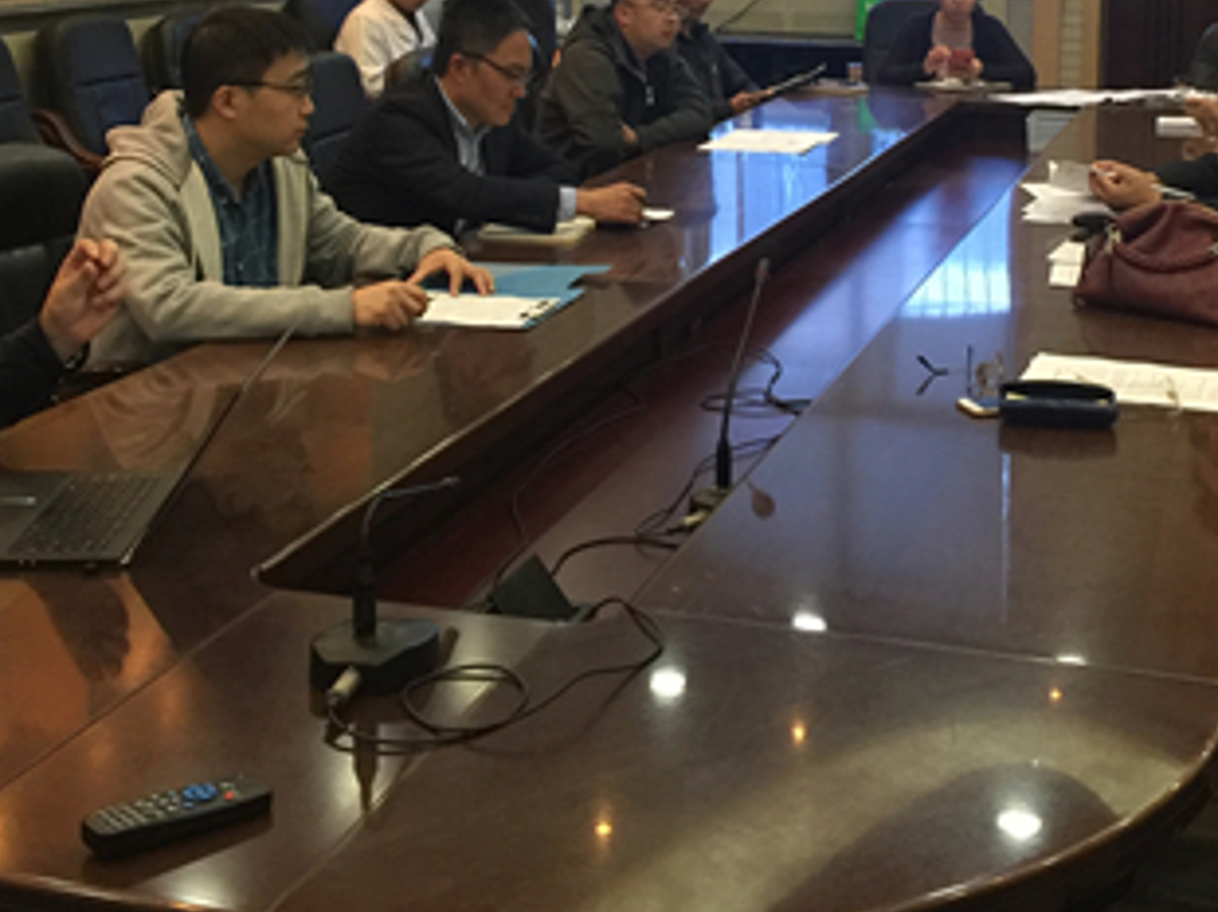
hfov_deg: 34.3
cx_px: 697
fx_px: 1970
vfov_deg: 25.2
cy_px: 78
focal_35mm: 56
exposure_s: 1/17
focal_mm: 4.15
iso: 125
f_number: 2.2
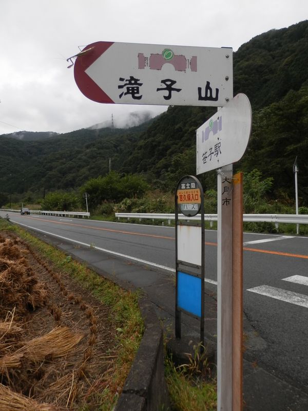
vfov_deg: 69.4
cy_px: 206
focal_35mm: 25
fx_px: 297
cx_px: 154
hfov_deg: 54.9
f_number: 3
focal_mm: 4.5
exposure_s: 1/250
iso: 80
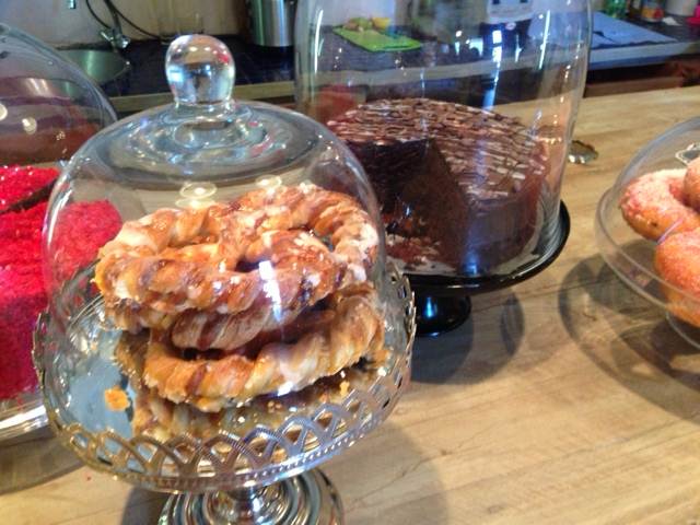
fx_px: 667
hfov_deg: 55.4
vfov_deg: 42.9
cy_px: 262
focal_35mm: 33
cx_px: 350
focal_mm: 4.12
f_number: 2.4
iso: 320
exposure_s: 1/20
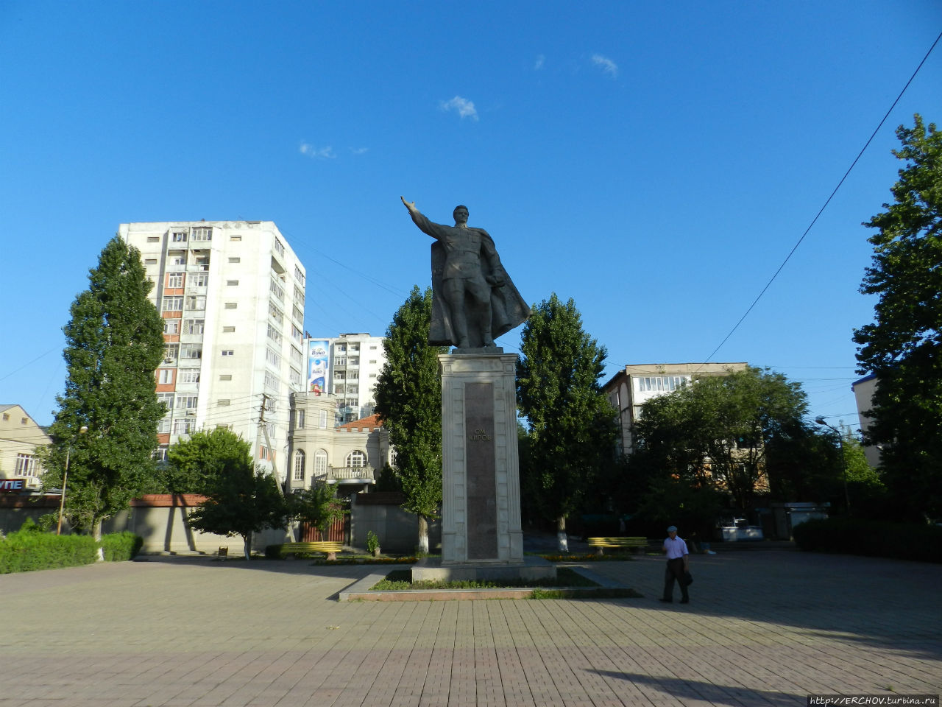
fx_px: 626
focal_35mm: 23
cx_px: 471
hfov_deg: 73.9
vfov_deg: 58.9
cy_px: 354
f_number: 4
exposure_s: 1/800
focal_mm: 4
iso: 160
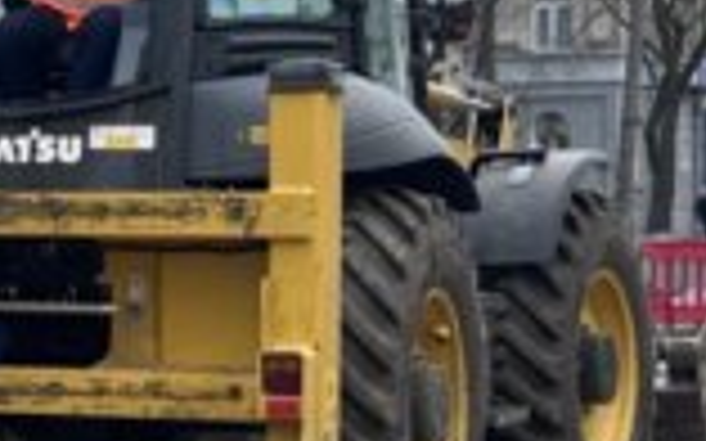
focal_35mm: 143
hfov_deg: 14.4
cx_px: 38
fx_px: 2750
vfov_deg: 9.2
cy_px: 230
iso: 80
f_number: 1.78
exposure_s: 1/1692
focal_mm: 6.86
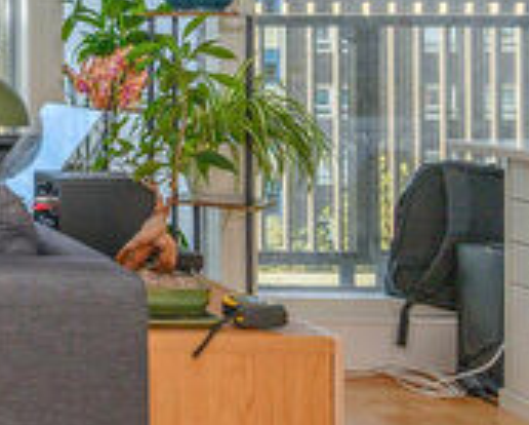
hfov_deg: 22.7
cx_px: -338
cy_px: 160
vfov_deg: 25.0
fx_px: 956
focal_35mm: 61
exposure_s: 1/250
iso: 400
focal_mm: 16
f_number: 8
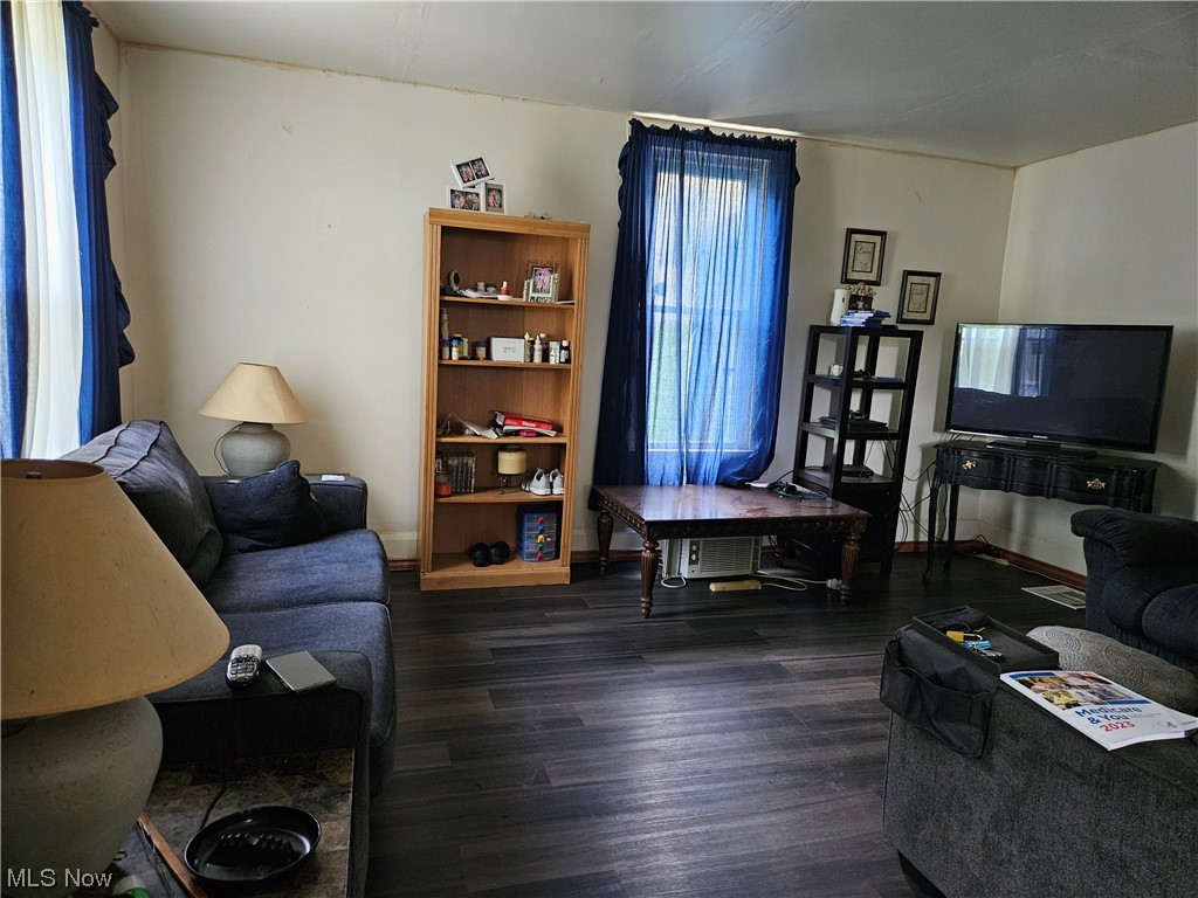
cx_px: 599
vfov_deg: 58.9
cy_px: 449
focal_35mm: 23
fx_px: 796
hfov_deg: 73.9
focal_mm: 5.4
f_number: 1.8
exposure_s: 1/24
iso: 640
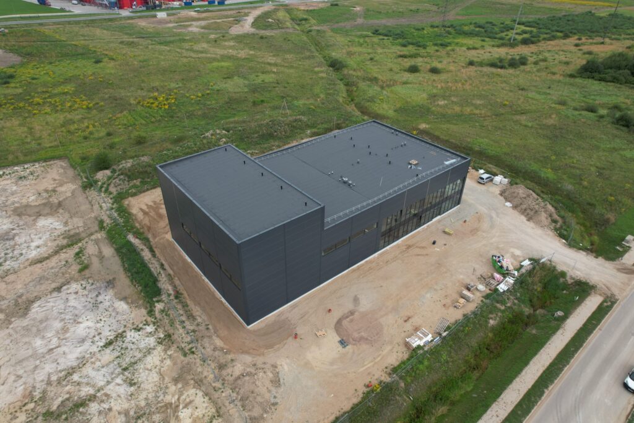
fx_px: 387
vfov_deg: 57.2
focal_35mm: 22
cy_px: 212
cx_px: 317
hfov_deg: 78.6
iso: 110
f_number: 2.8
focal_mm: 8.38
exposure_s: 1/500
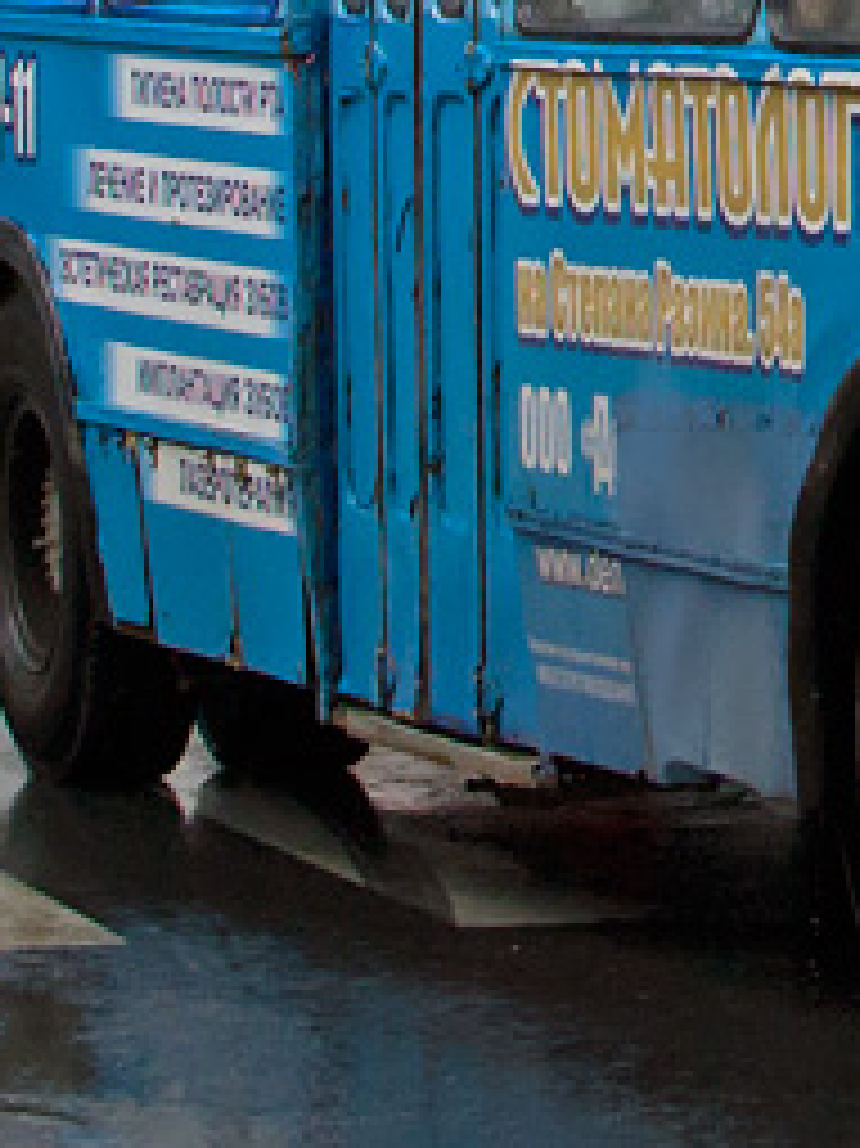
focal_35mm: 237
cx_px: 1486
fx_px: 7866
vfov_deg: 8.2
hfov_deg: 6.1
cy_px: -324
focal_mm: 35
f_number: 6.3
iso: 800
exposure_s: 1/800
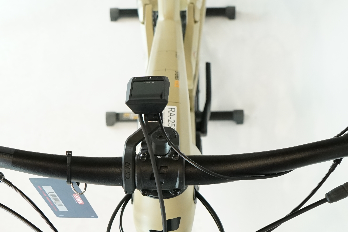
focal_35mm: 66
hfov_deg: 30.5
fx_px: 638
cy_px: 199
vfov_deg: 20.3
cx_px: 162
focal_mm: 29
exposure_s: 1/200
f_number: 5.6
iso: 2000
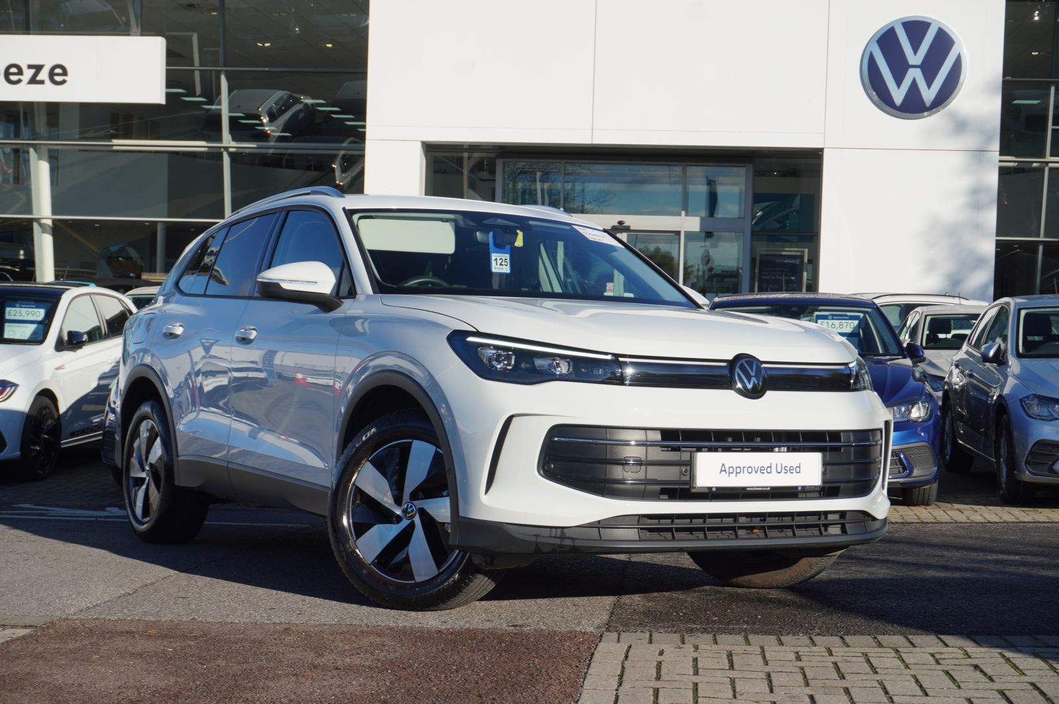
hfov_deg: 35.1
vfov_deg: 23.7
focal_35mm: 57
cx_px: 530
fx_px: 1675
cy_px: 352
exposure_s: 1/160
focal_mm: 38
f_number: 9
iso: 100
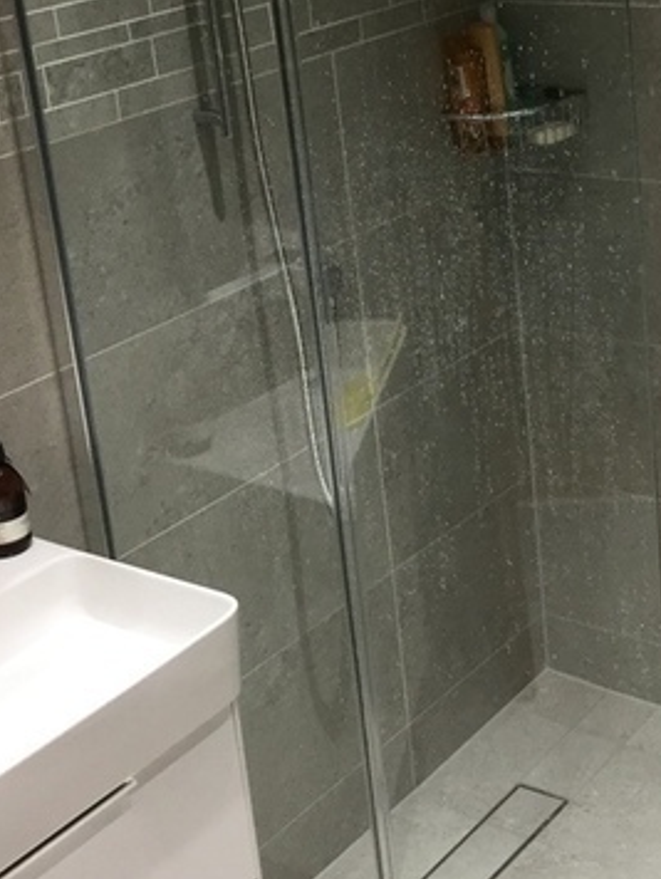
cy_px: 253
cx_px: 500
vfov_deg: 28.6
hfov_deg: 21.8
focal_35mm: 67
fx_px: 1703
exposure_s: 1/33
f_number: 2.4
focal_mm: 3.3
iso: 80
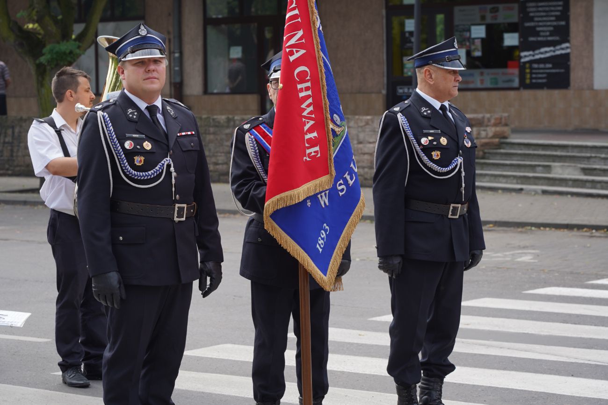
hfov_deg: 19.5
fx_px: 1773
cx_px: 304
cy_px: 202
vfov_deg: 13.0
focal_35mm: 105
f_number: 7.1
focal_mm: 105
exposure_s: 1/125
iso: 100
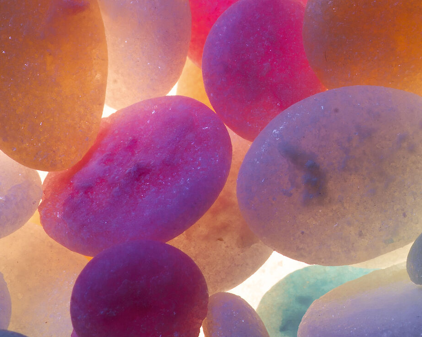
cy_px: 1
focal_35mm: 367
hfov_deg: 5.3
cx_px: 488
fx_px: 4583
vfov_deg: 4.2
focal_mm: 100
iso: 100
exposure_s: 2.5
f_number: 16
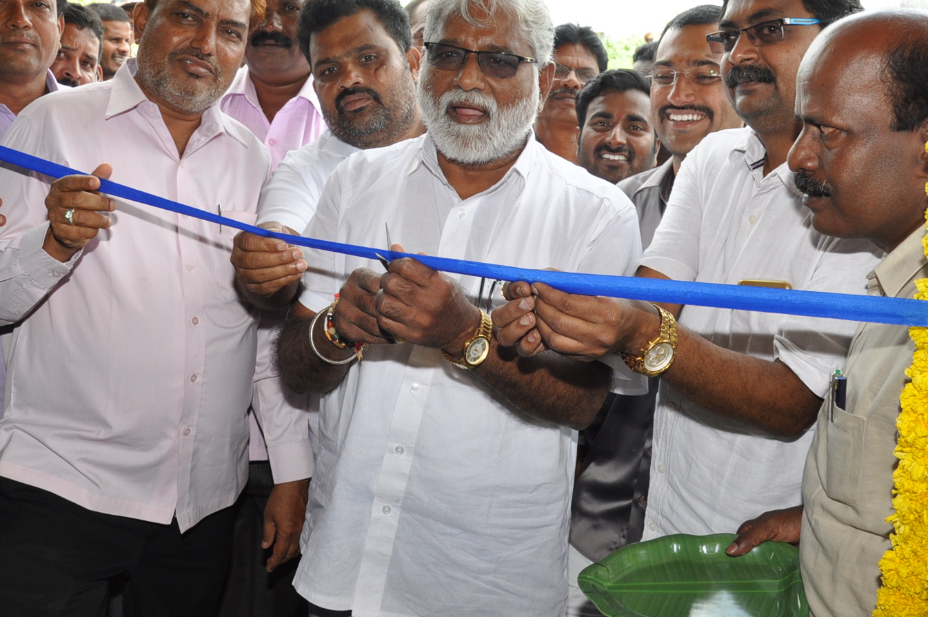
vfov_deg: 30.6
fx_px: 1107
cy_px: 155
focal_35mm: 43
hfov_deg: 45.5
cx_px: 460
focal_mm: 18
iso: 320
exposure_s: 1/125
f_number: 8
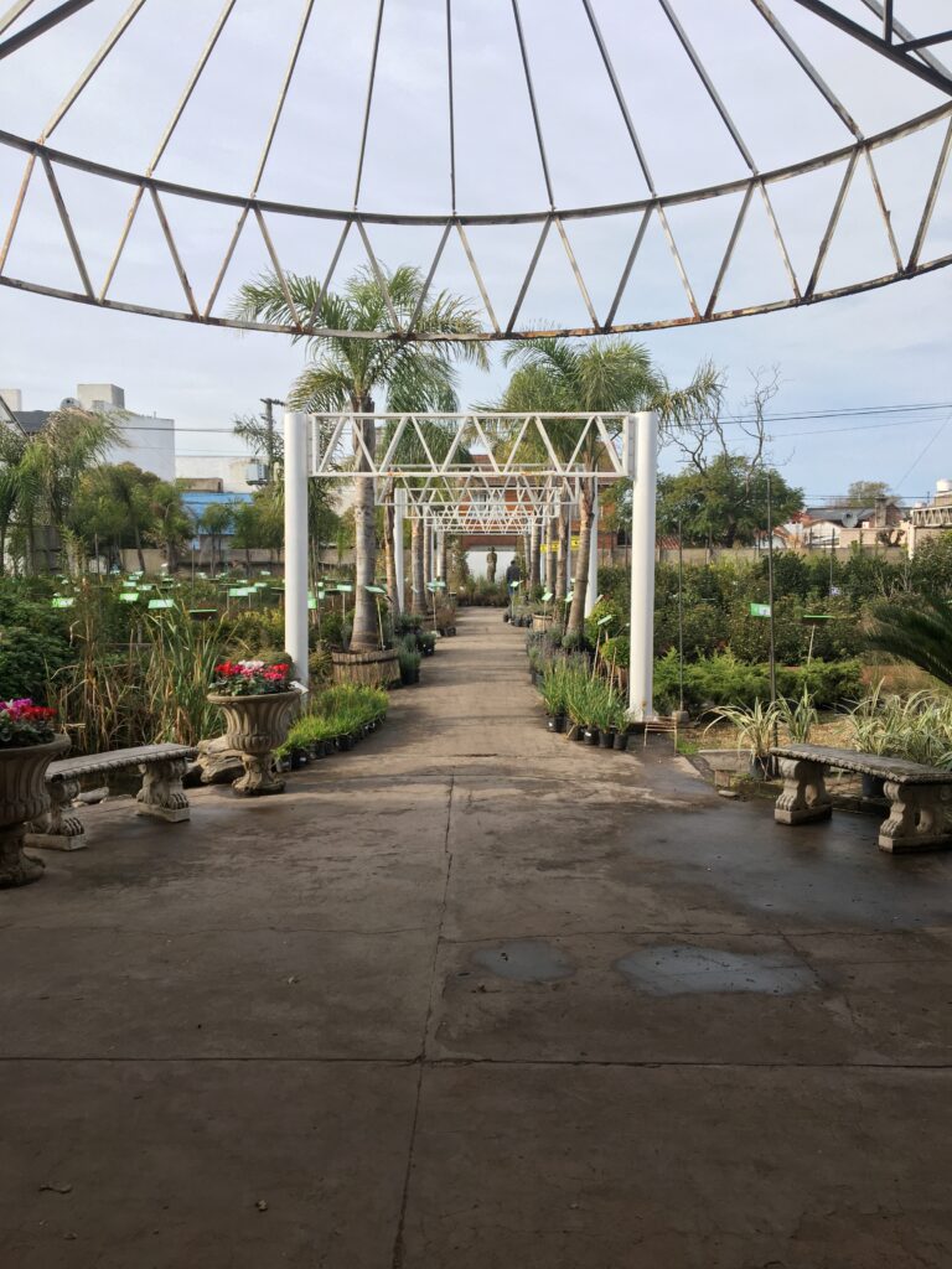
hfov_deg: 48.2
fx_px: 1063
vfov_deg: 61.7
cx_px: 476
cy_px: 634
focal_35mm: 29
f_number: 2.2
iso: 25
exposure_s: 1/587
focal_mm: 4.15
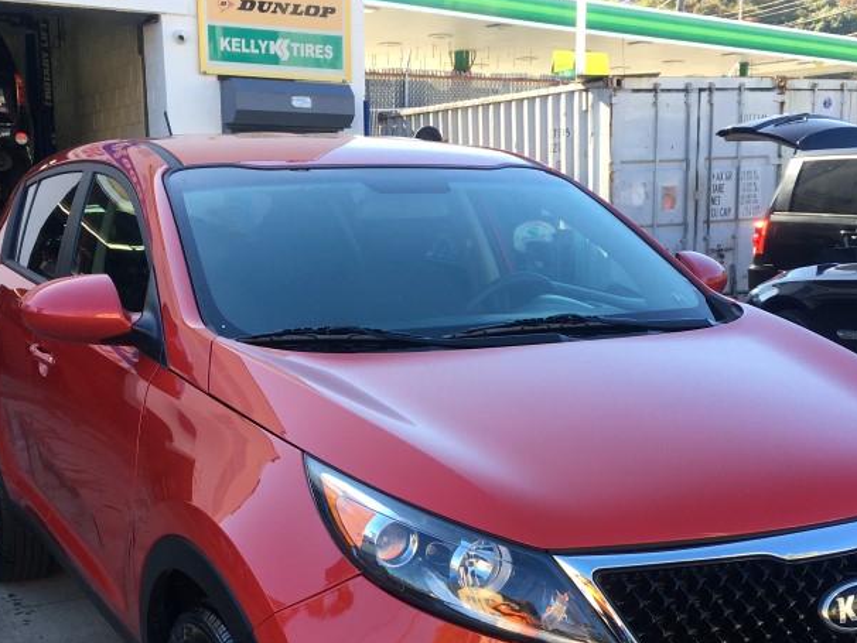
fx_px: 1214
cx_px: 433
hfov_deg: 38.9
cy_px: 510
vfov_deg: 29.1
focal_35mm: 49
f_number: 2.2
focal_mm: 4.15
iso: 25
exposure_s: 1/199
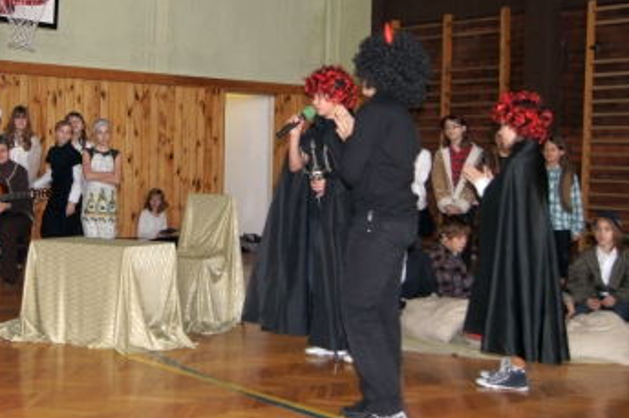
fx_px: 1048
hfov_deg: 32.9
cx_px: 176
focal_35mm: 60
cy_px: 174
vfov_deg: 22.6
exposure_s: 1/60
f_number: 4
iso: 400
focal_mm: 26
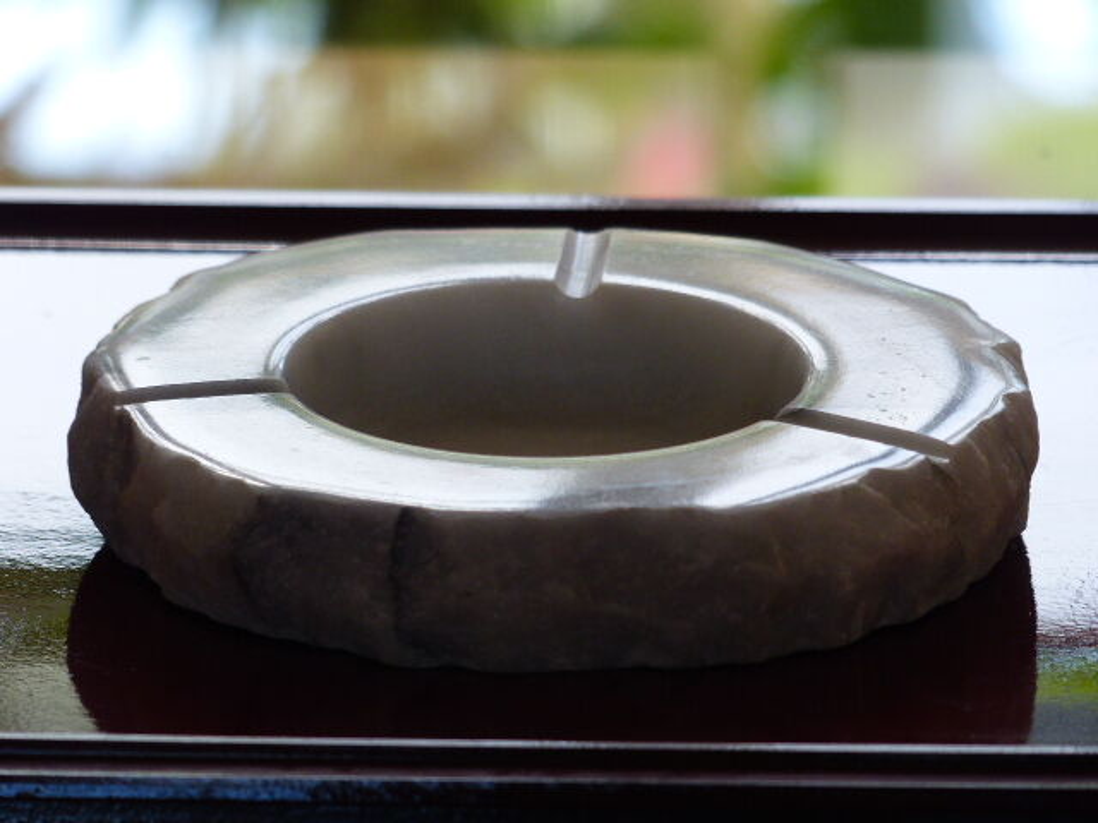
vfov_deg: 4.1
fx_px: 11387
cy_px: 412
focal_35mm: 359
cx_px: 549
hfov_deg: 5.5
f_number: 2.8
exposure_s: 1/100
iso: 200
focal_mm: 64.6
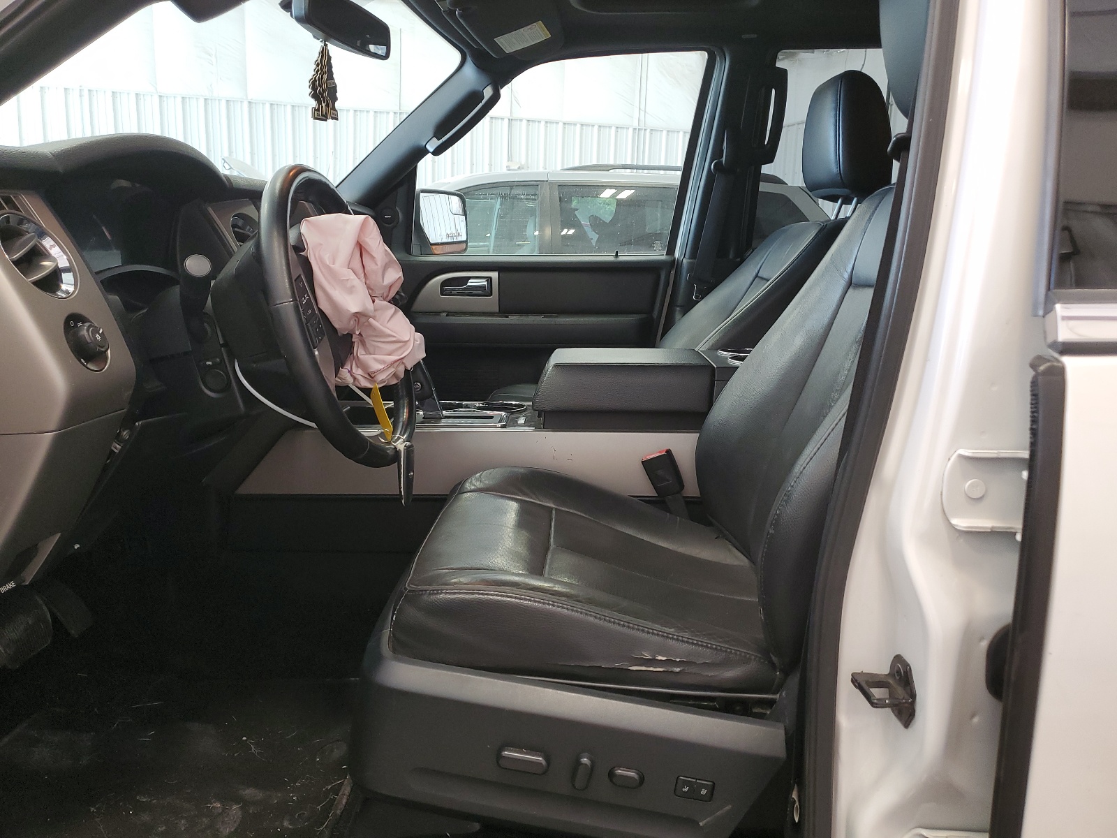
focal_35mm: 26
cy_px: 419
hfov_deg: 67.3
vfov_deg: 53.1
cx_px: 558
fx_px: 839
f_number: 1.5
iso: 84
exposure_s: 1/60.2
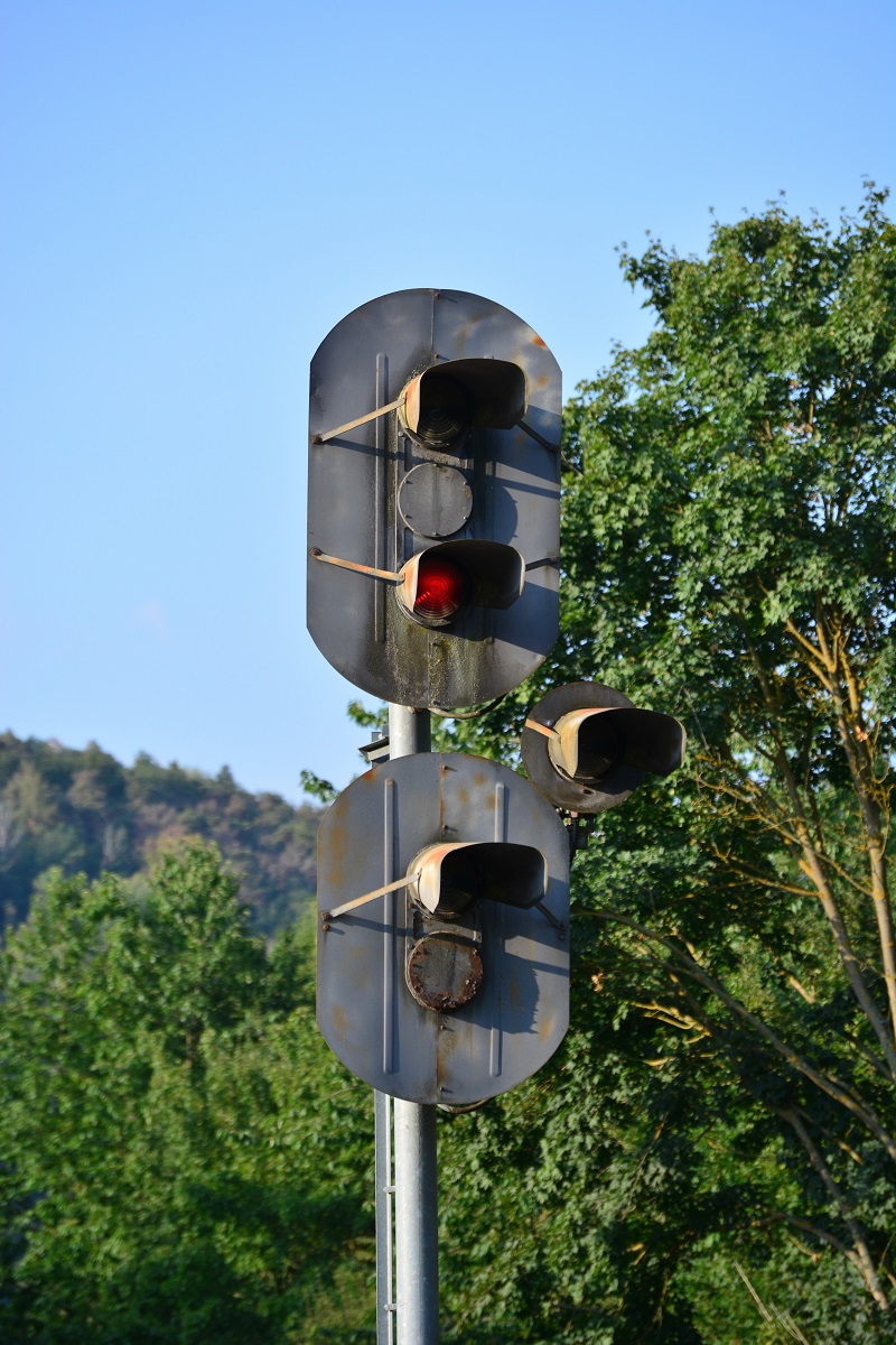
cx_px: 448
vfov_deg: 8.9
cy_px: 672
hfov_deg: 5.9
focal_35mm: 232
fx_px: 8679
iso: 250
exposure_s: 1/640
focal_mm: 155
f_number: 6.3
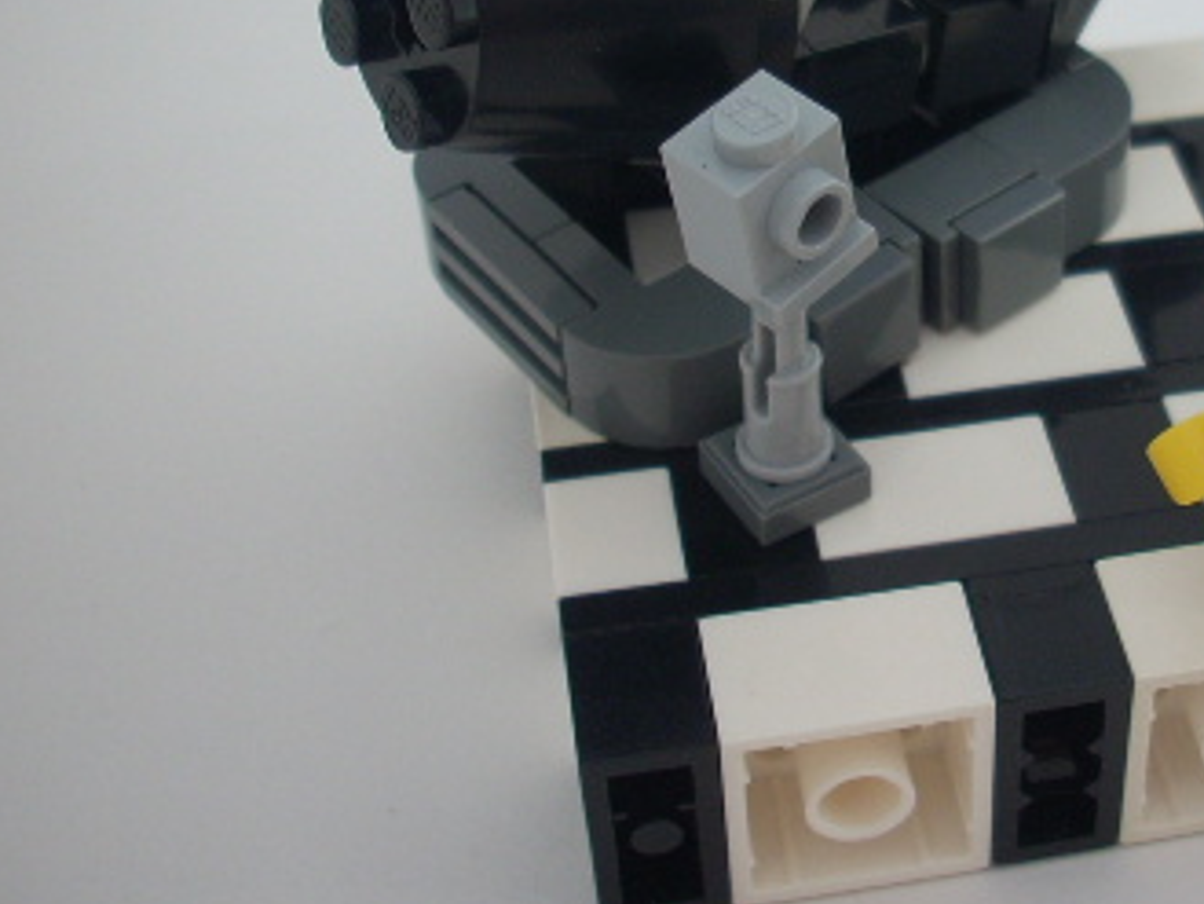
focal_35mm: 72
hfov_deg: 26.5
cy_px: 168
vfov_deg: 20.2
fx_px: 2505
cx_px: 959
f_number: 5.6
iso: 64
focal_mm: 6.2
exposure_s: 1/285
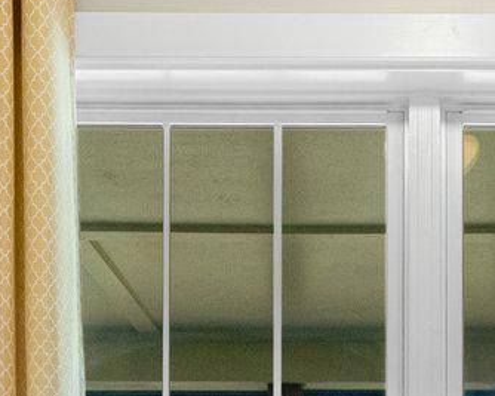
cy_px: 682
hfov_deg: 20.5
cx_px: 412
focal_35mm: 92
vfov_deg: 14.9
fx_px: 1347
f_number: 8
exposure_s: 1/8
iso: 800
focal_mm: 16
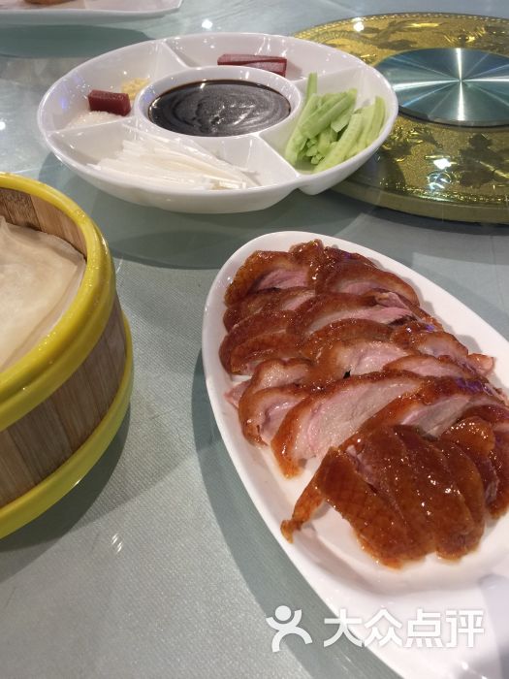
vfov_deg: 61.7
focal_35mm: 29
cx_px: 254
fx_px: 569
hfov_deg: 48.2
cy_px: 340
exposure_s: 1/33
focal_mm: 4.15
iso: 50
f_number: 2.2
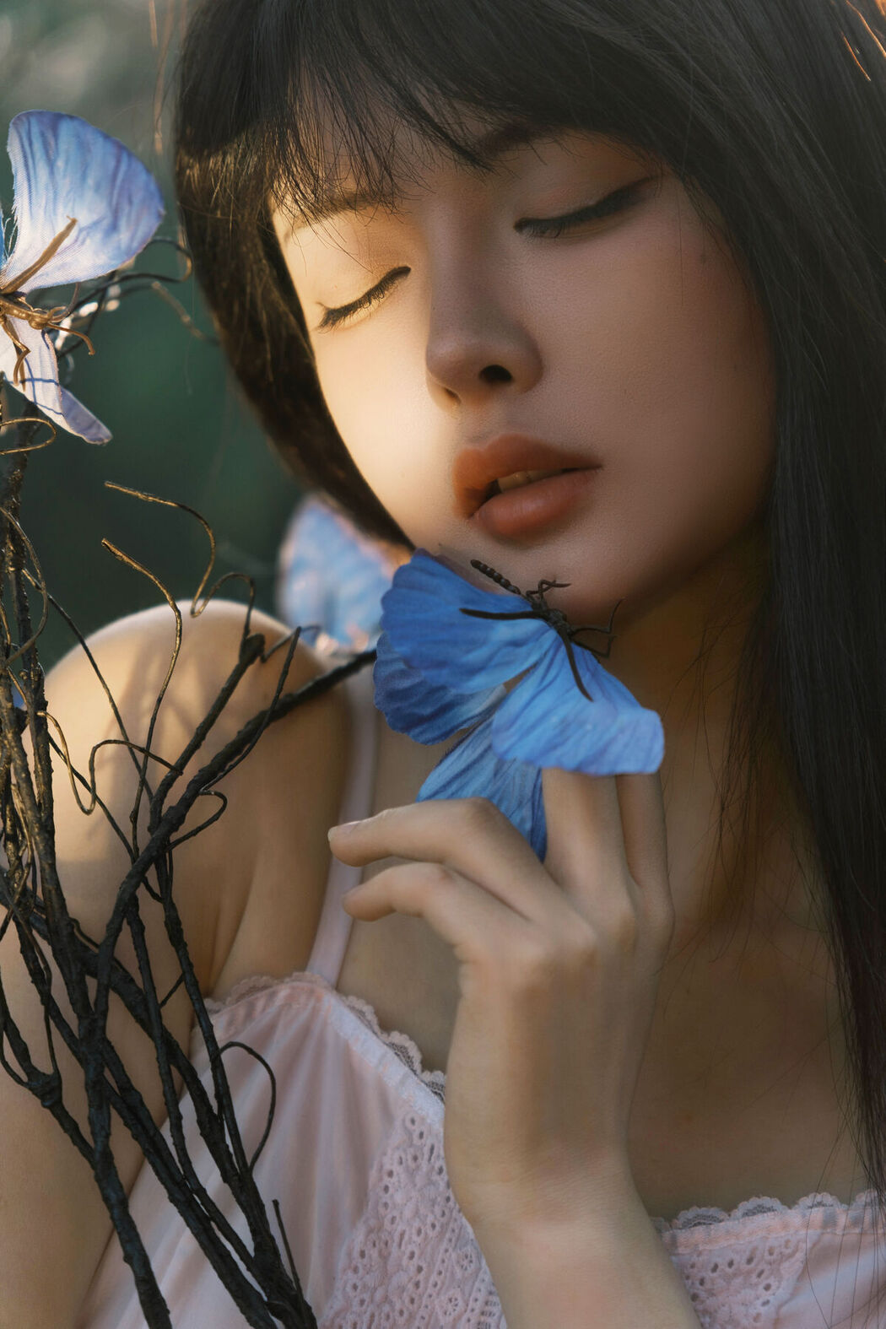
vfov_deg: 19.5
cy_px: 664
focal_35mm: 105
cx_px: 443
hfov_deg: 13.0
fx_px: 3876
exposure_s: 1/400
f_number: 2.8
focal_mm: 70
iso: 250
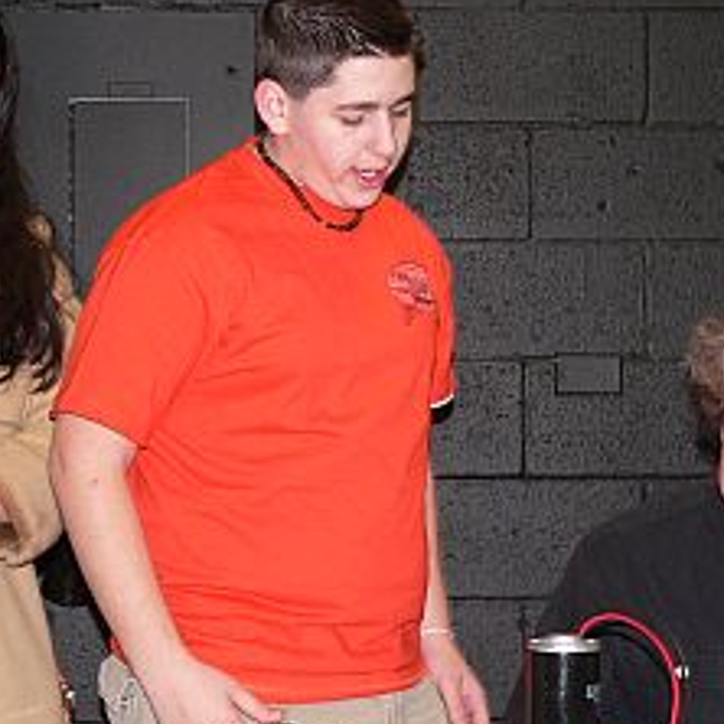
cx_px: 359
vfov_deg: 16.0
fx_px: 2579
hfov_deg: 16.0
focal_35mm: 109
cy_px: 287
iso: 200
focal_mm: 9.4
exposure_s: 1/60
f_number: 2.8
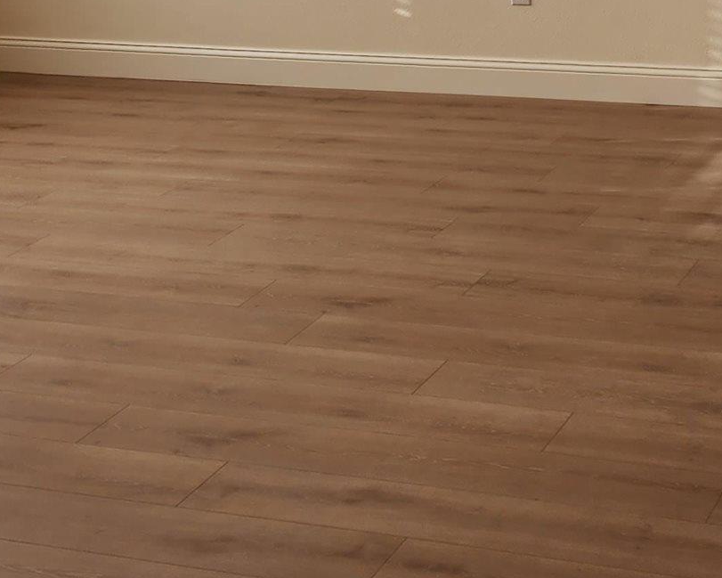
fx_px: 1817
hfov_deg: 22.3
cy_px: 52
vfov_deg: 17.8
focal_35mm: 85
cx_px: 507
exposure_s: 1/120
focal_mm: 6.4
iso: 16
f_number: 1.8
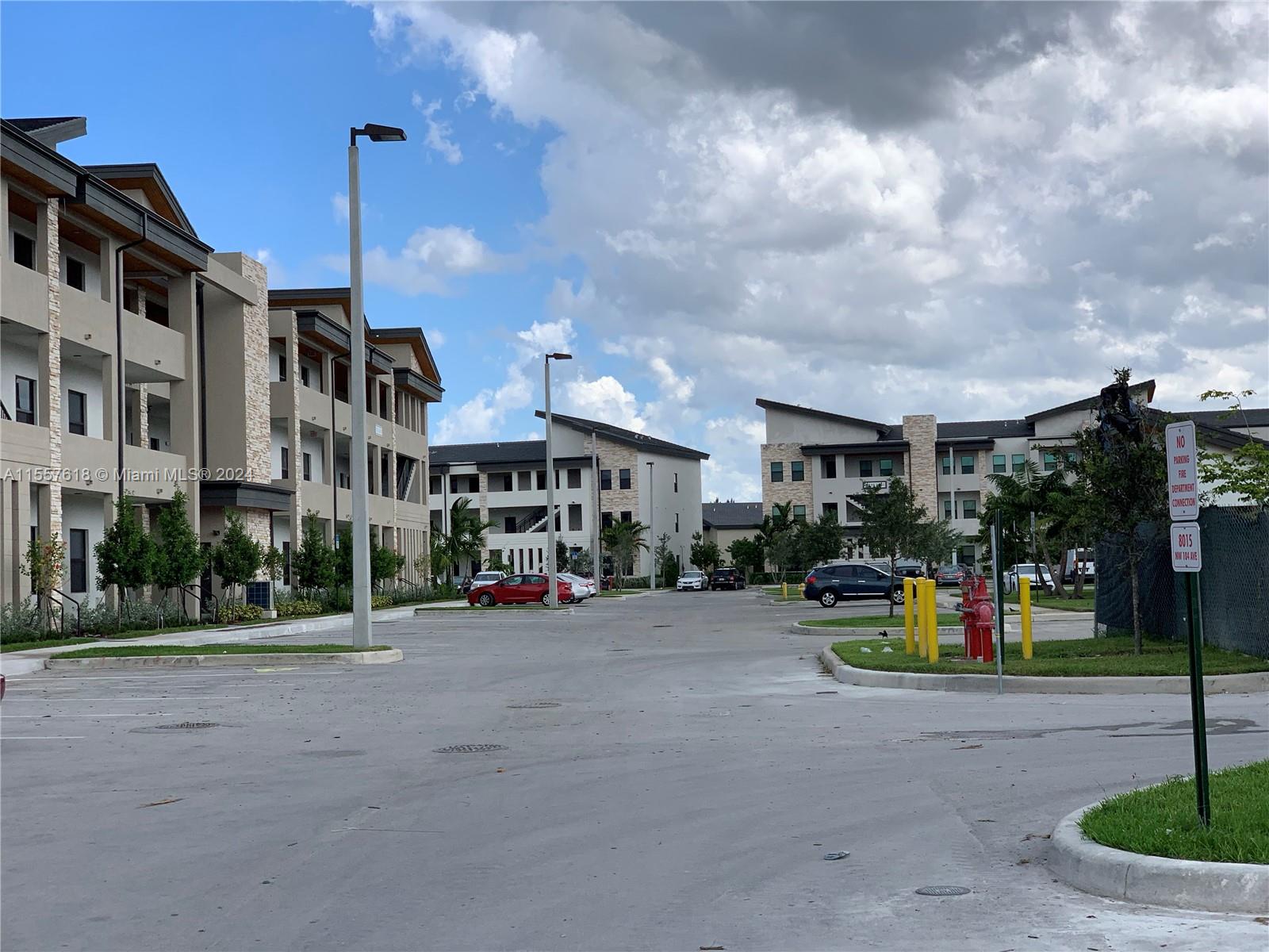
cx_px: 634
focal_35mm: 52
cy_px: 476
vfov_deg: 28.0
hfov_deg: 36.8
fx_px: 1906
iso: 16
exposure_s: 1/1199
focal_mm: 6
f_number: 2.4
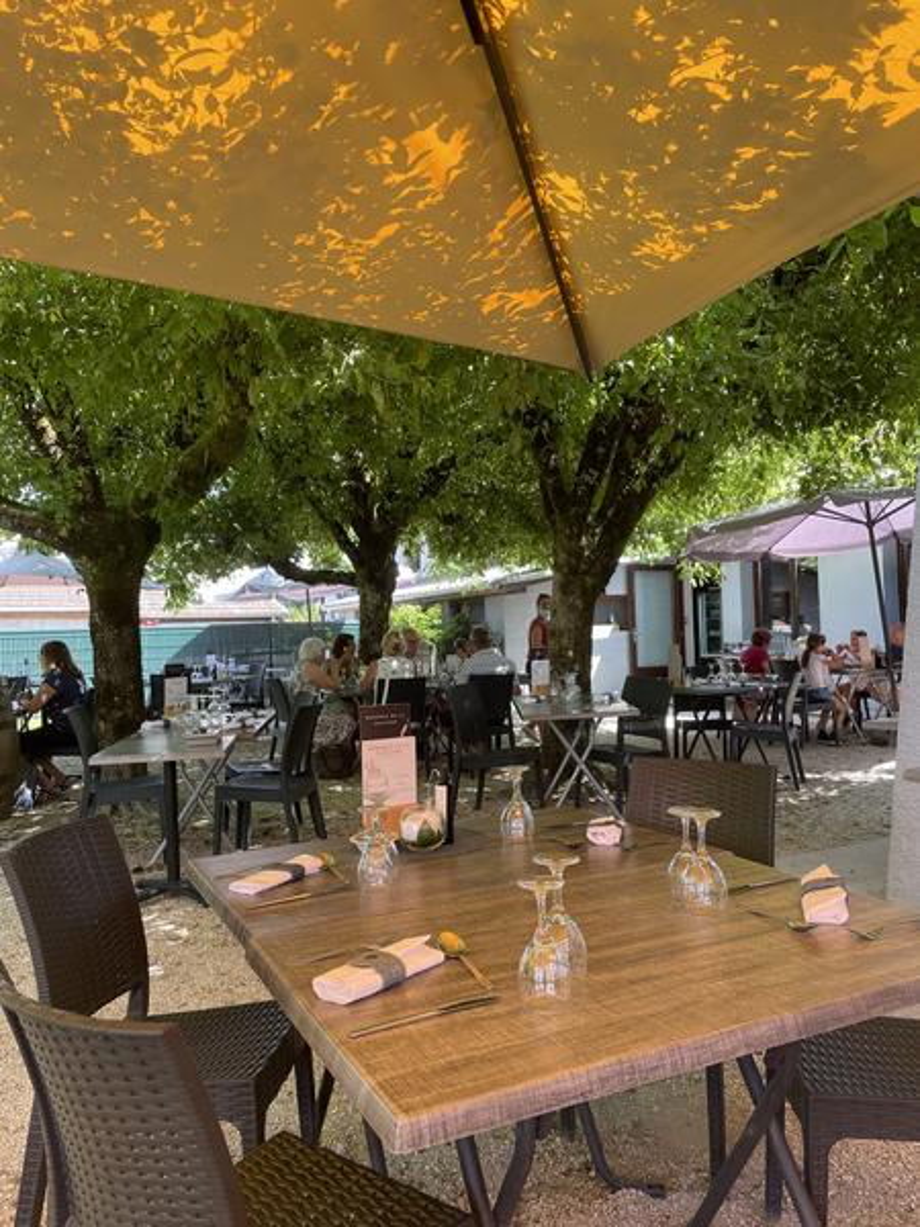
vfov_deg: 67.3
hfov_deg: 53.1
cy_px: 614
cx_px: 460
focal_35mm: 26
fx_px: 921
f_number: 1.6
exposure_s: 1/121
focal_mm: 4.2
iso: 40
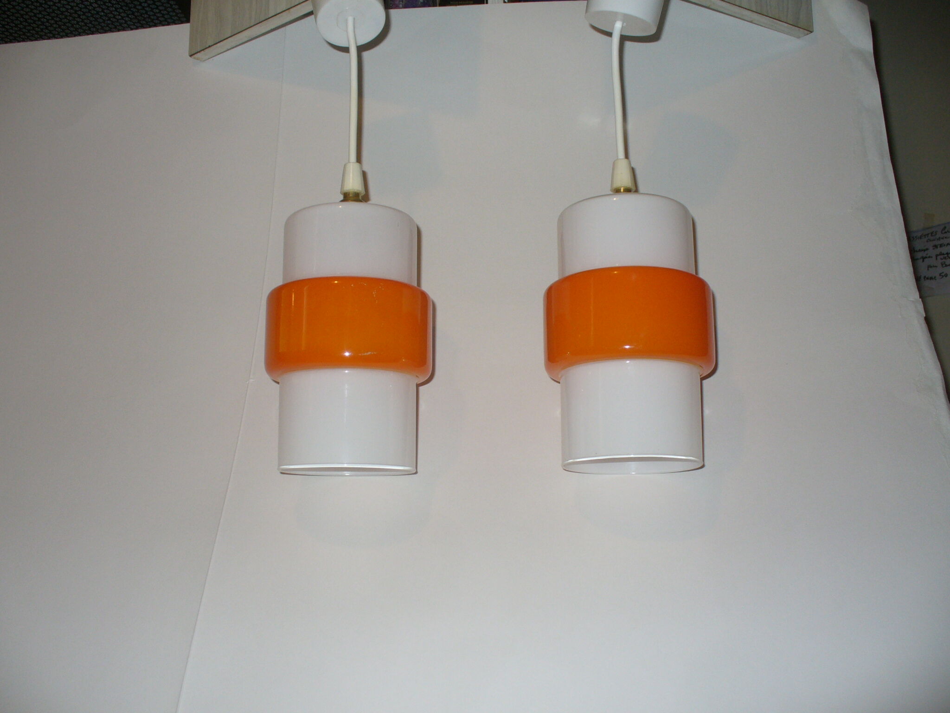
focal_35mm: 37
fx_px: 1015
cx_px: 475
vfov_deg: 38.7
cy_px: 356
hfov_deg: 50.1
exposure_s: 1/30
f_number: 2.8
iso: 100
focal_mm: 6.1
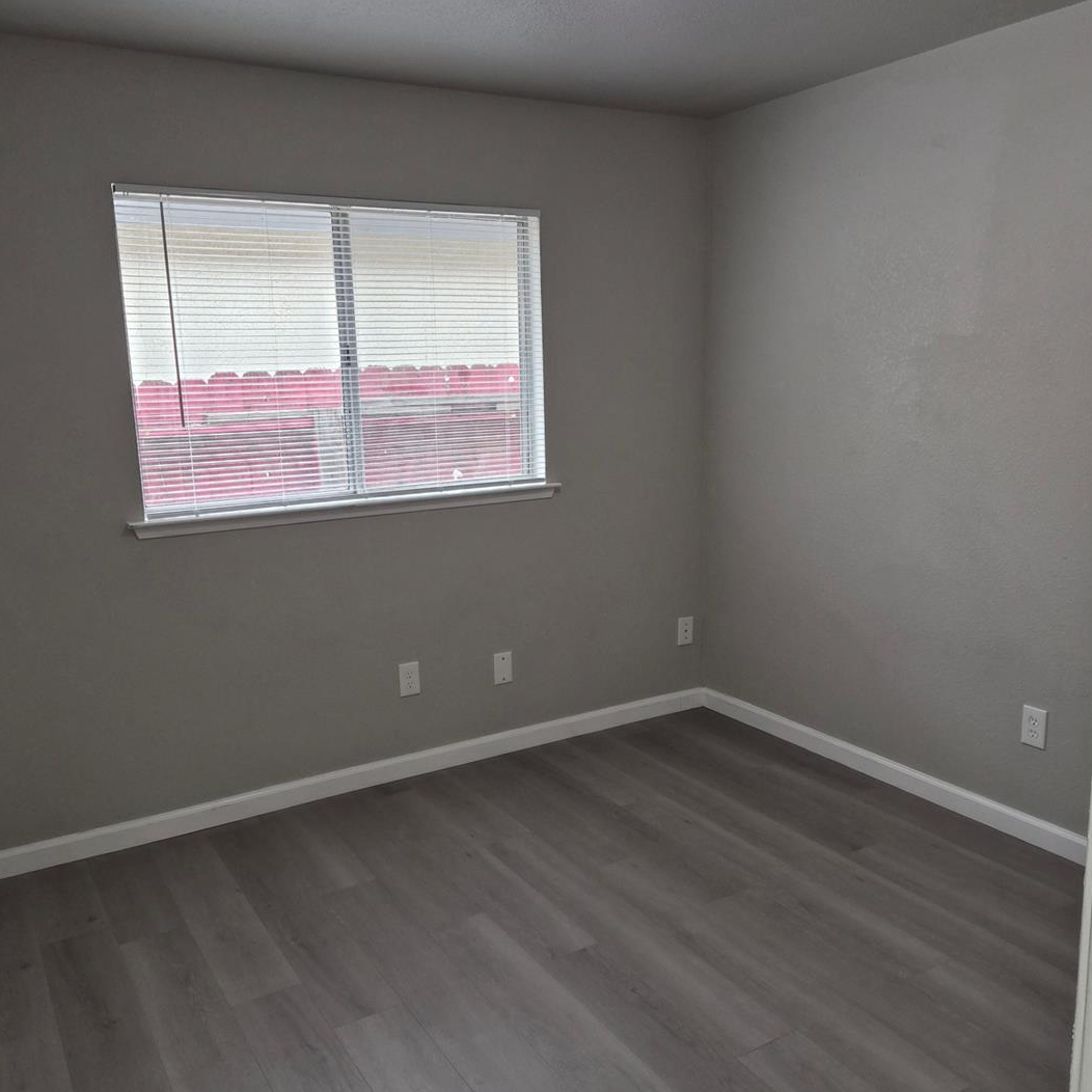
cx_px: 561
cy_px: 570
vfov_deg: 55.6
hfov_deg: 55.6
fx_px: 1035
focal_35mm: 29
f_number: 1.8
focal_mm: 5.4
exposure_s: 1/120
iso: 200
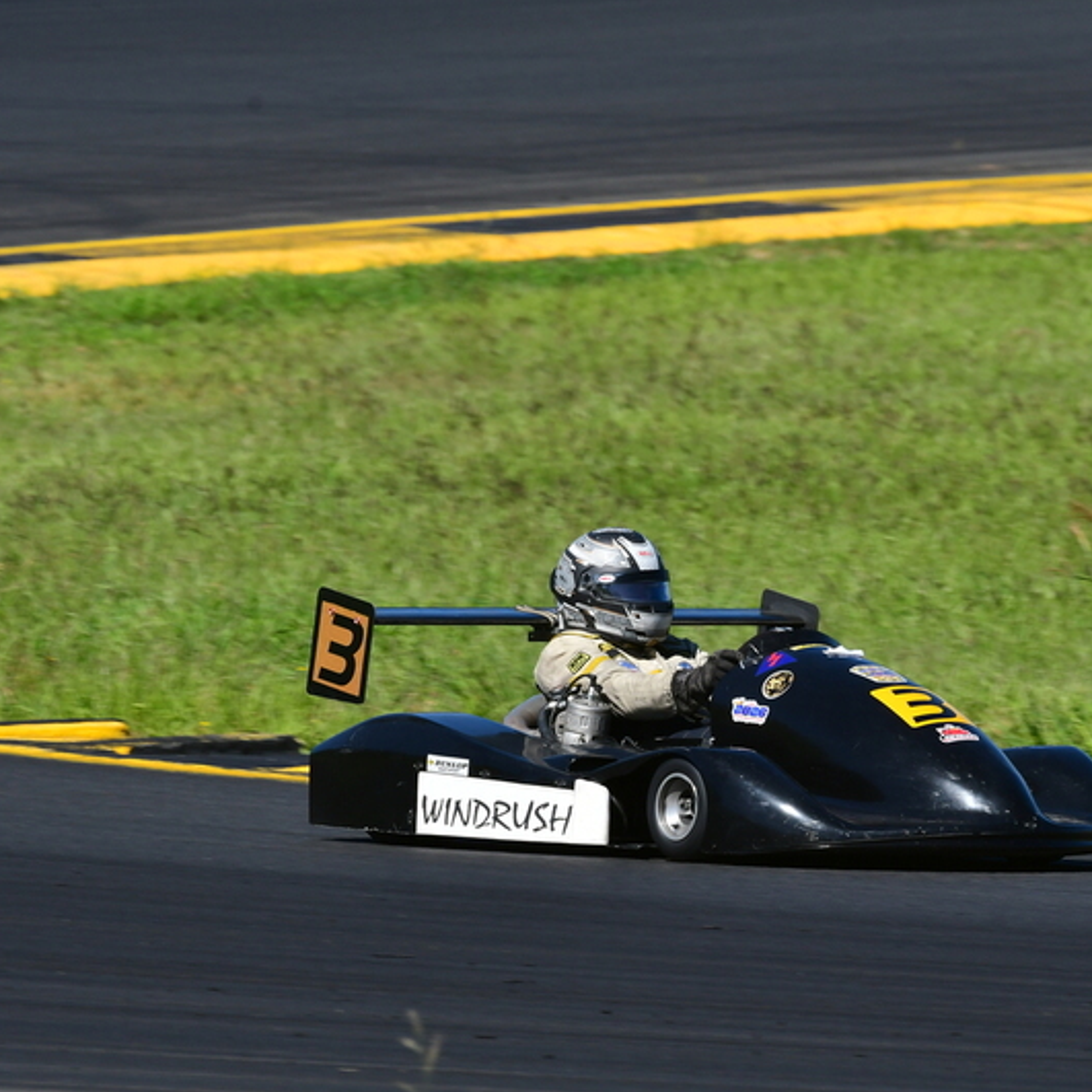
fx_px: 23306
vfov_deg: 2.7
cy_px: 546
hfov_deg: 2.7
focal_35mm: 653
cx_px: 693
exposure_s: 1/640
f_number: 11
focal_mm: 340
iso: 400
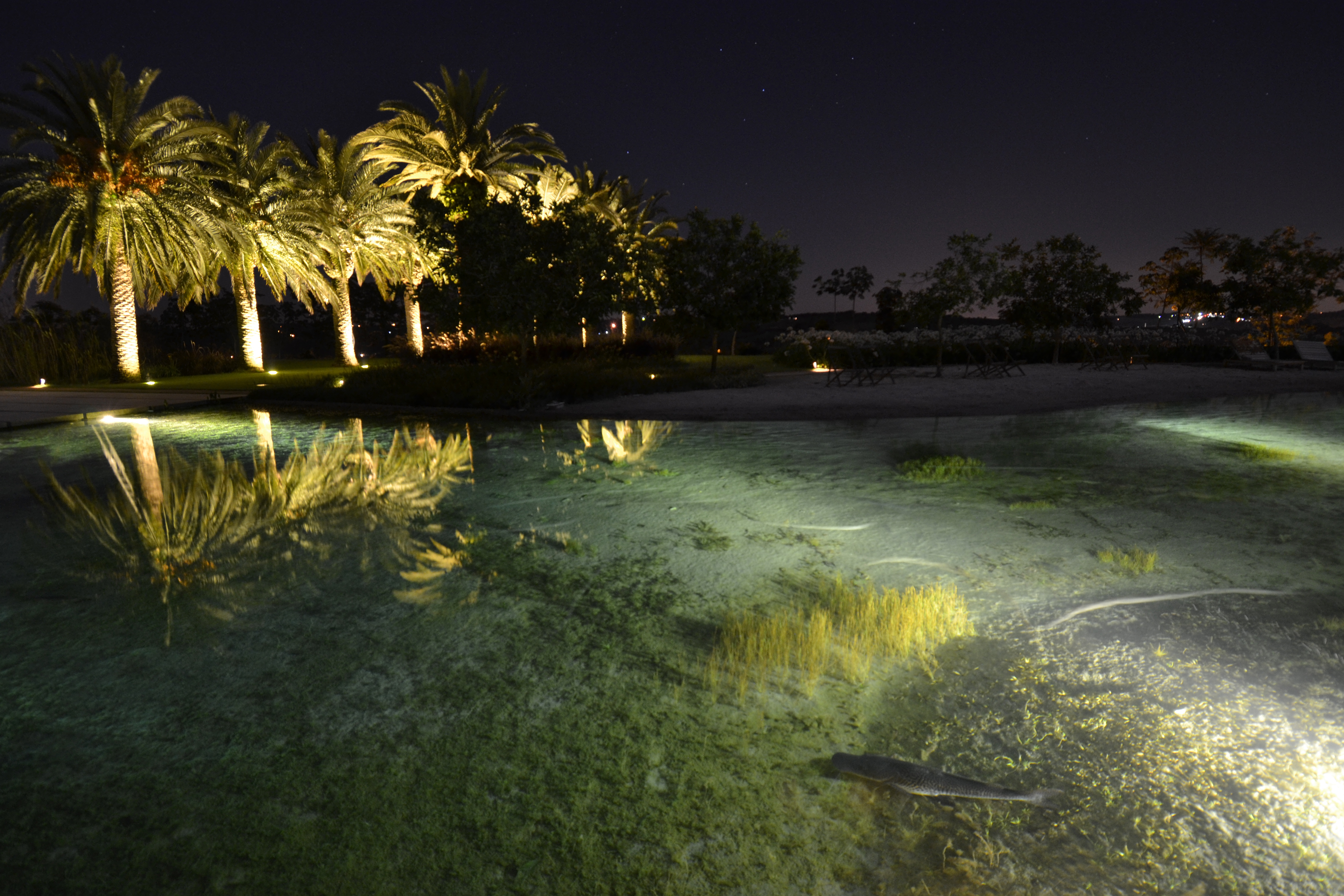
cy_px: 448
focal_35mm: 18
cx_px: 672
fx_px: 672
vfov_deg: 67.4
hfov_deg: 90.0
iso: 400
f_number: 5.6
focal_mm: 12
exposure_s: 8
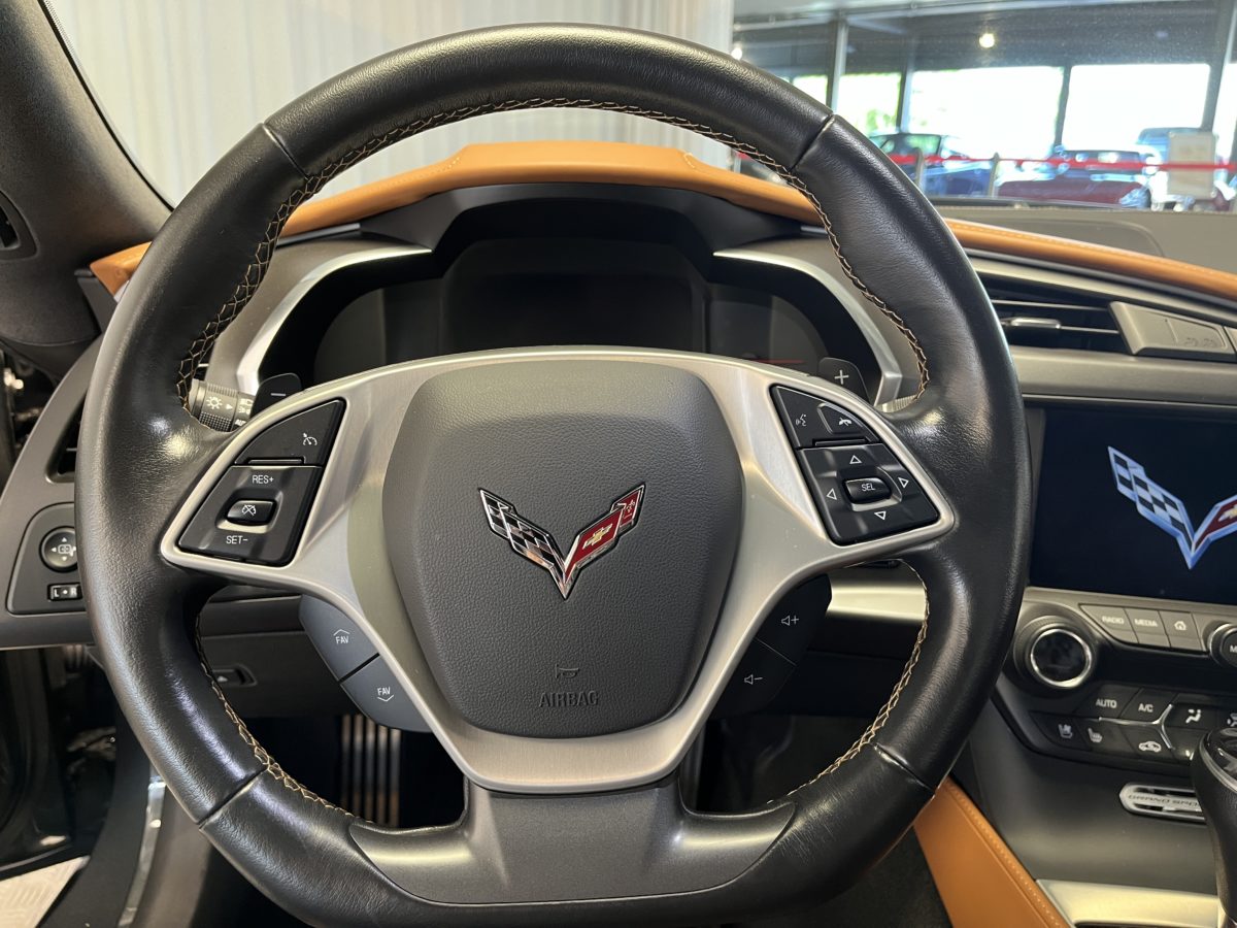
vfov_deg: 53.1
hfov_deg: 67.3
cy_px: 464
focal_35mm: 26
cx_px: 618
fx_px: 929
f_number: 1.6
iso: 250
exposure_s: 1/50
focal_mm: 5.1
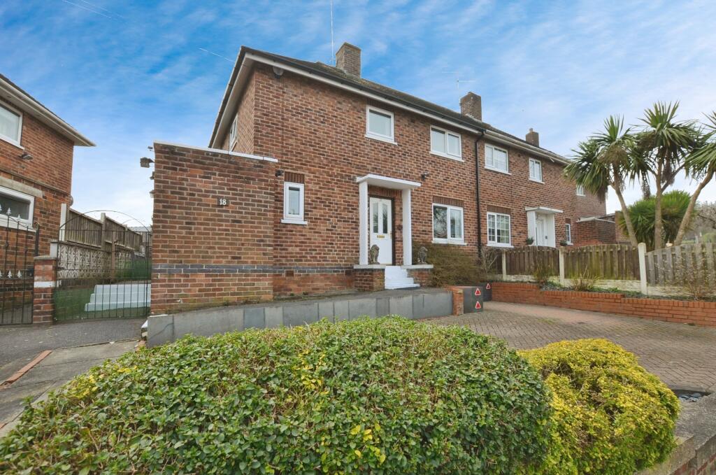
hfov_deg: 100.5
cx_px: 358
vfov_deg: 77.1
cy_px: 238
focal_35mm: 15
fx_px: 298
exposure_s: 1/250
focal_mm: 10
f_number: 8
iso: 200
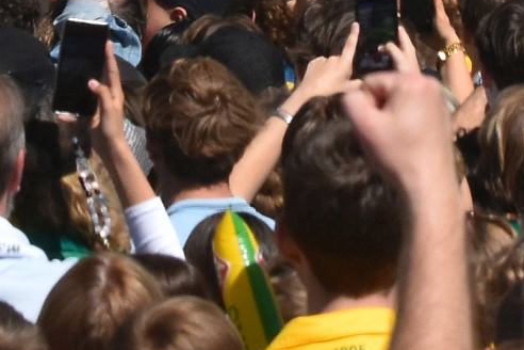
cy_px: -186
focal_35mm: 410
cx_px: 17
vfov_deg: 3.3
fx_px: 5967
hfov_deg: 5.0
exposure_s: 1/1250
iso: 500
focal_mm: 70
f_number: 9
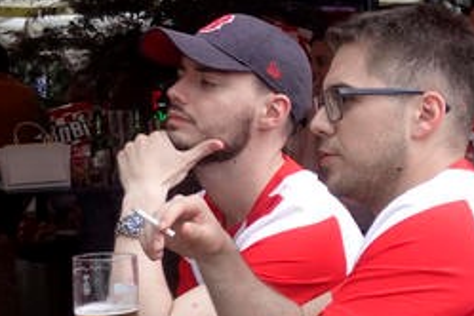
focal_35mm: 133
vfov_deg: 10.3
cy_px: 168
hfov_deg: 14.2
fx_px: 1751
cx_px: 746
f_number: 3.5
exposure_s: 1/125
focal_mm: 13.29
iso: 100
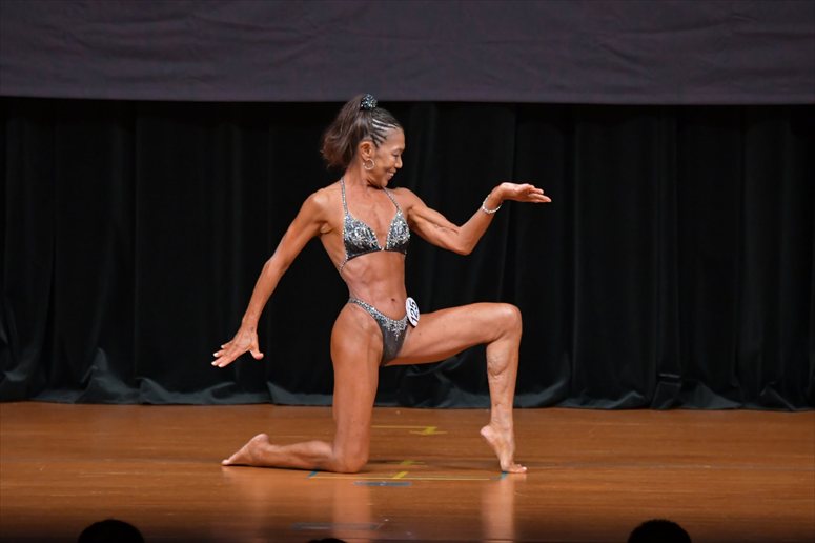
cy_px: 272
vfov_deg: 4.4
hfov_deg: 6.5
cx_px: 408
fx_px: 7128
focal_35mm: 315
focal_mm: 210
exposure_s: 1/400
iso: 4000
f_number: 5.6
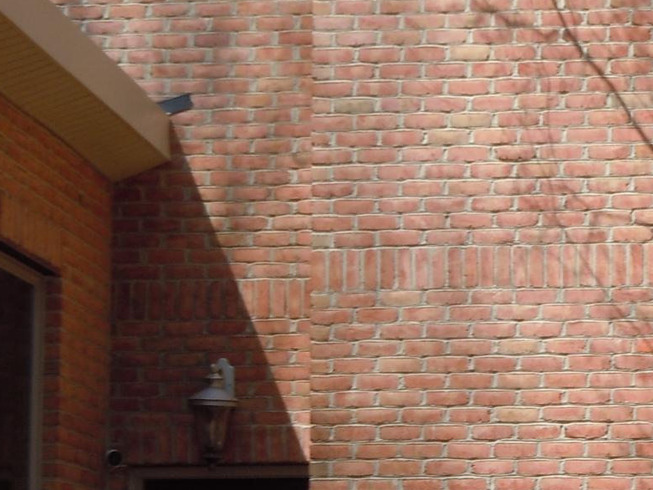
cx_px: 610
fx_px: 2226
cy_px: 466
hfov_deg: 16.4
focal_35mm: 118
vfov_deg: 12.4
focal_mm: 8.1
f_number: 4.6
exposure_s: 1/400
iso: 100
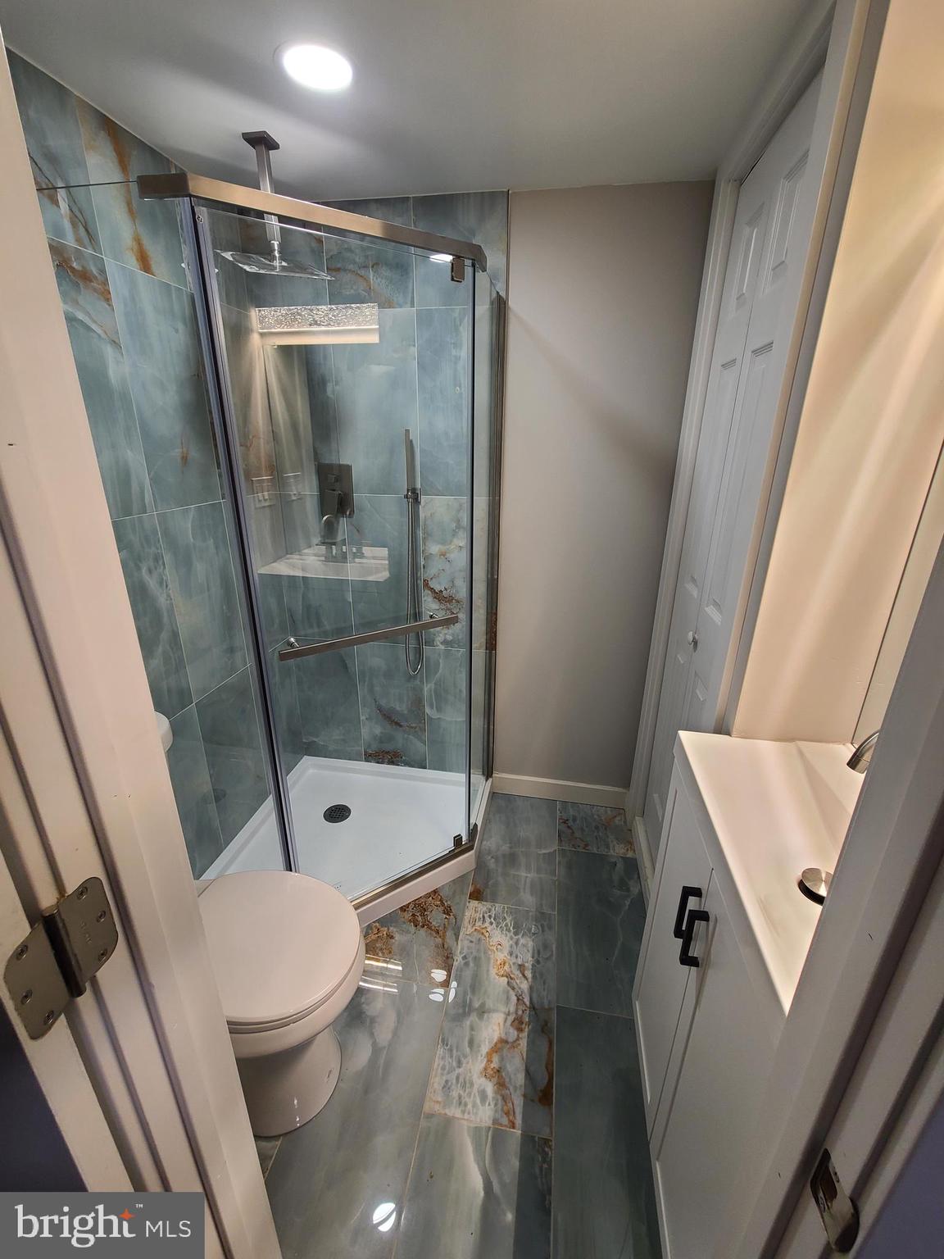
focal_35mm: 13
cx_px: 472
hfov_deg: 89.9
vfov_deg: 106.2
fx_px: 473
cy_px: 630
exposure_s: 1/60
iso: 100
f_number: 2.2
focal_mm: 2.2
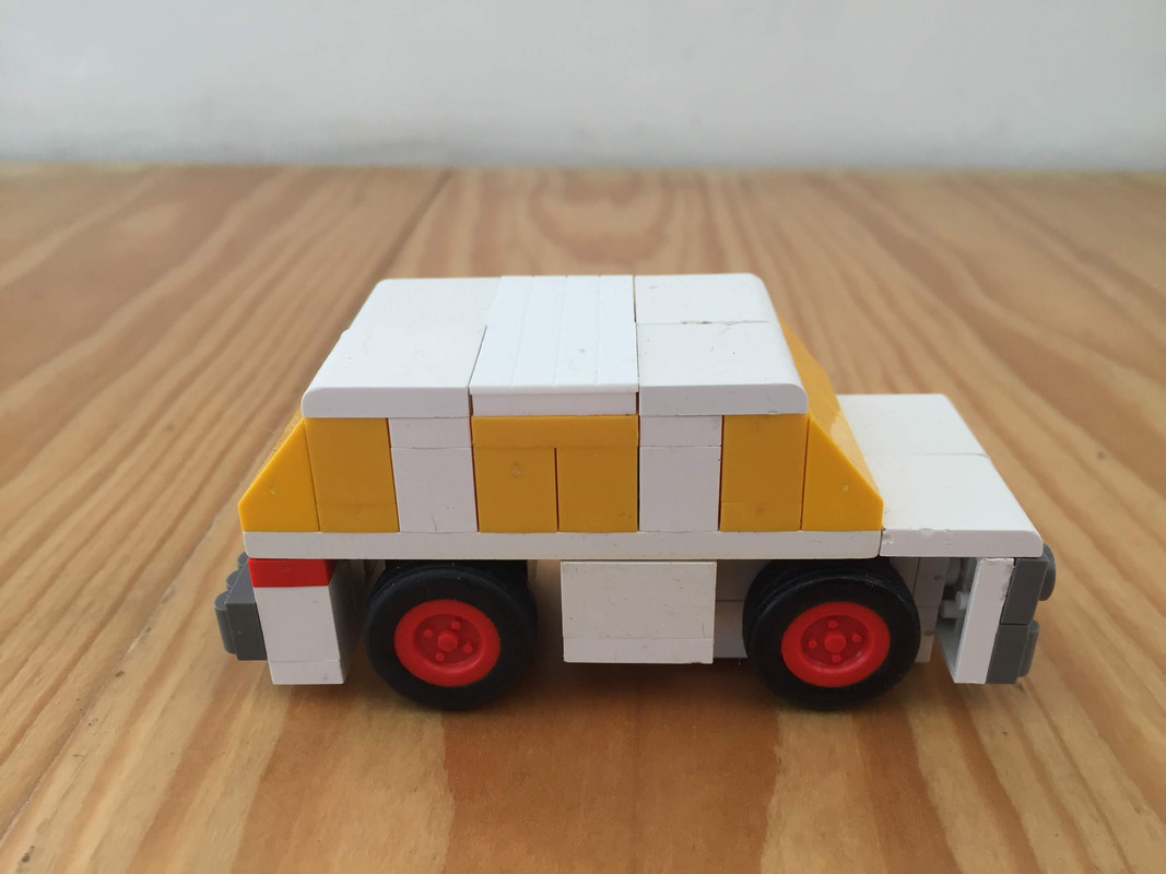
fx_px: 977
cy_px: 437
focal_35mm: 29
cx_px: 583
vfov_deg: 48.2
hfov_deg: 61.7
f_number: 2.2
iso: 80
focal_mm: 4.15
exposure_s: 1/33
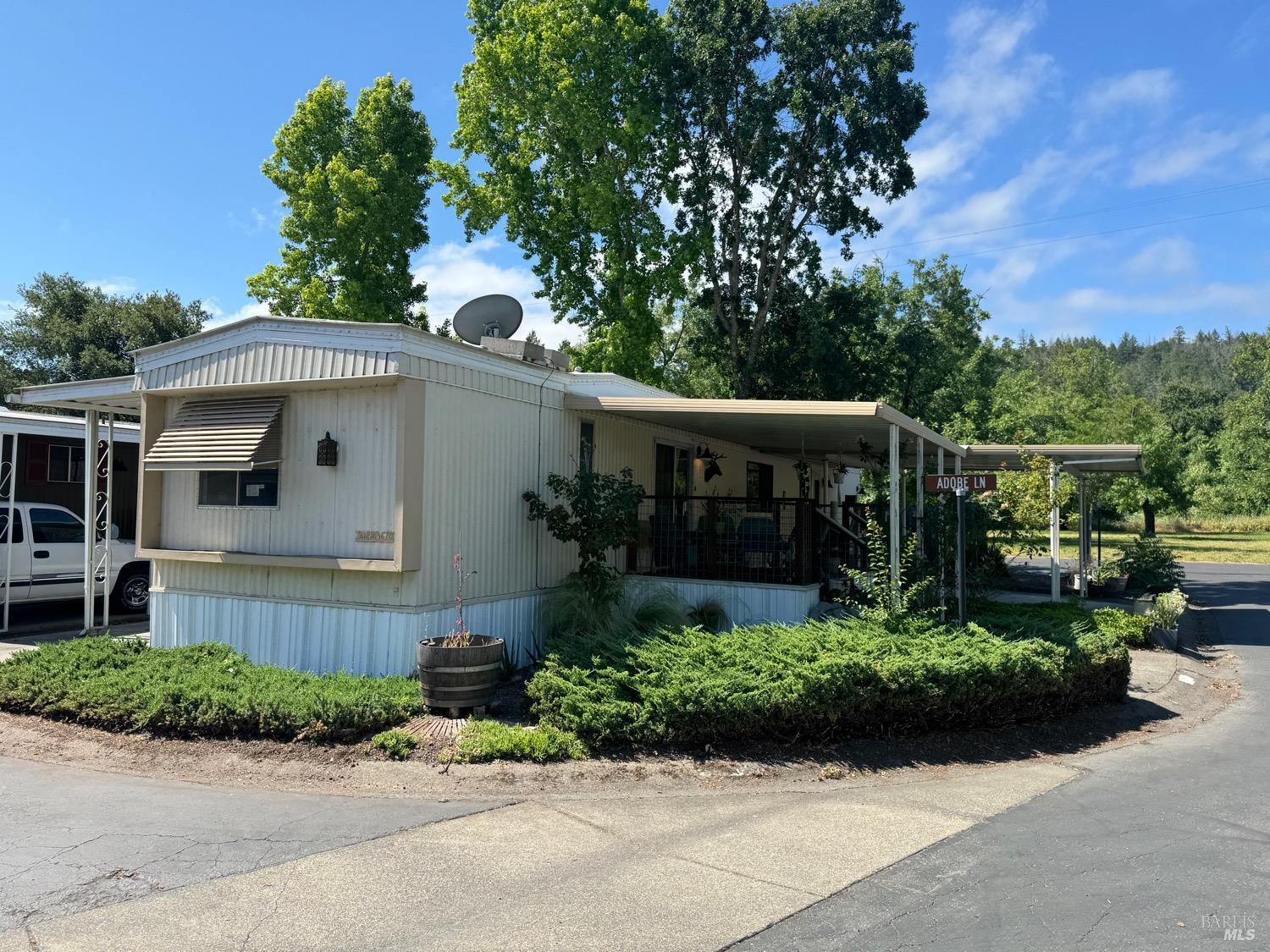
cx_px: 635
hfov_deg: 71.6
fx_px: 881
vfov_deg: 56.8
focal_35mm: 24
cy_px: 476
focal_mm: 6.76
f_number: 1.78
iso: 80
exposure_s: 1/2710
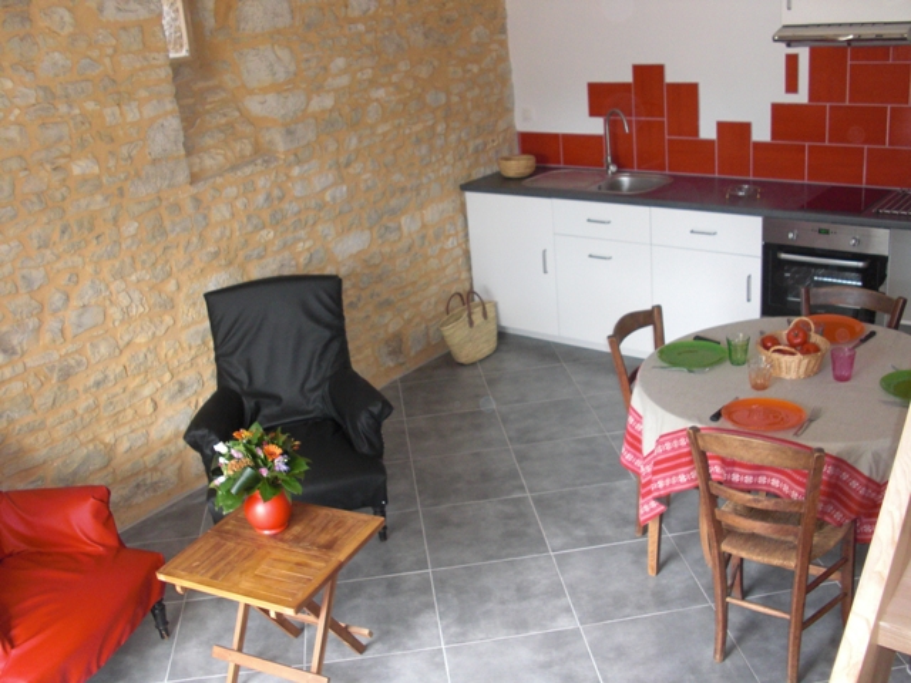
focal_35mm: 36
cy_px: 342
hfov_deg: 51.4
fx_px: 947
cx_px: 456
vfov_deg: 39.7
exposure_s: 1/80
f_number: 2.8
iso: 200
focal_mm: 6.3
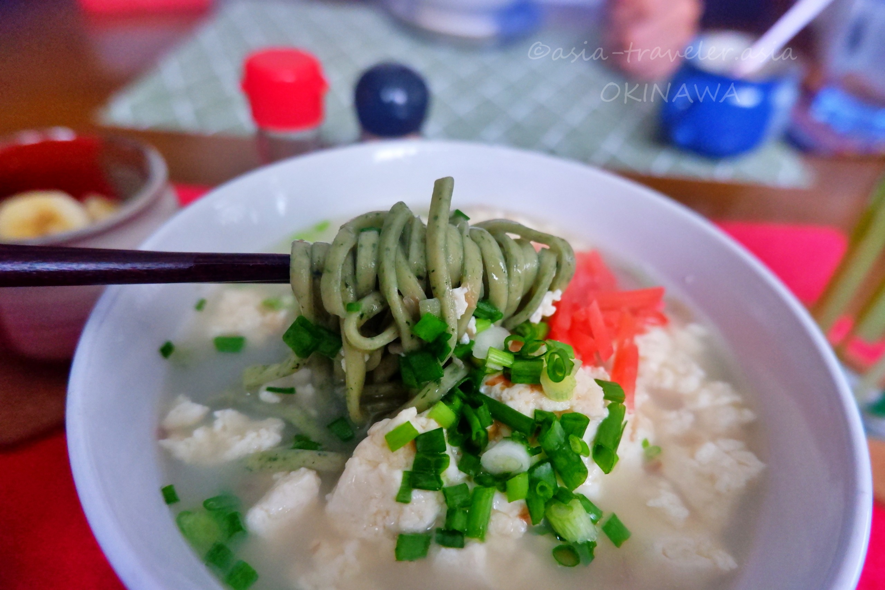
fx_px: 565
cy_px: 295
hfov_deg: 76.1
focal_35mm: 23
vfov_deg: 55.1
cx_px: 442
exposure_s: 1/25
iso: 3200
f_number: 3.5
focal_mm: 15
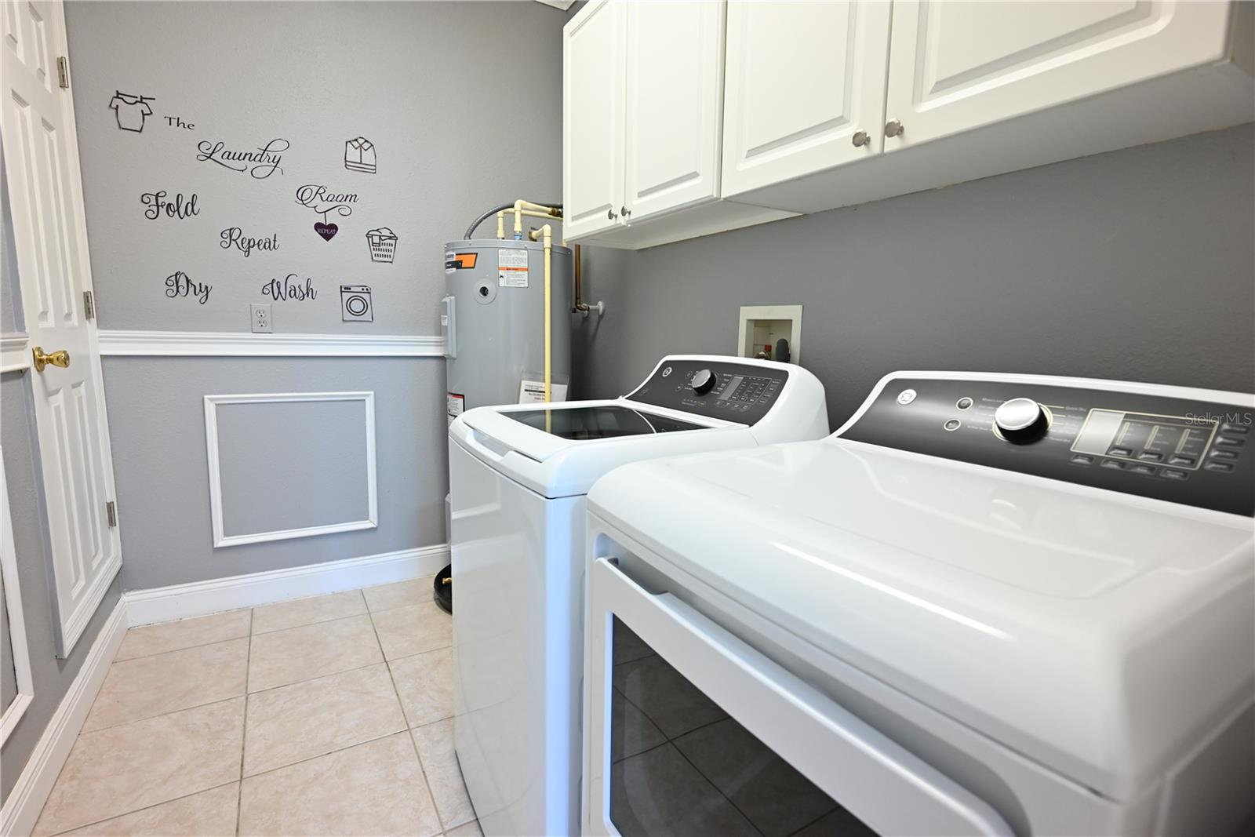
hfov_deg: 93.3
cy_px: 418
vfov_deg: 70.5
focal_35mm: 17
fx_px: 593
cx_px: 628
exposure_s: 1/15
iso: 800
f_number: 4.5
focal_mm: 17
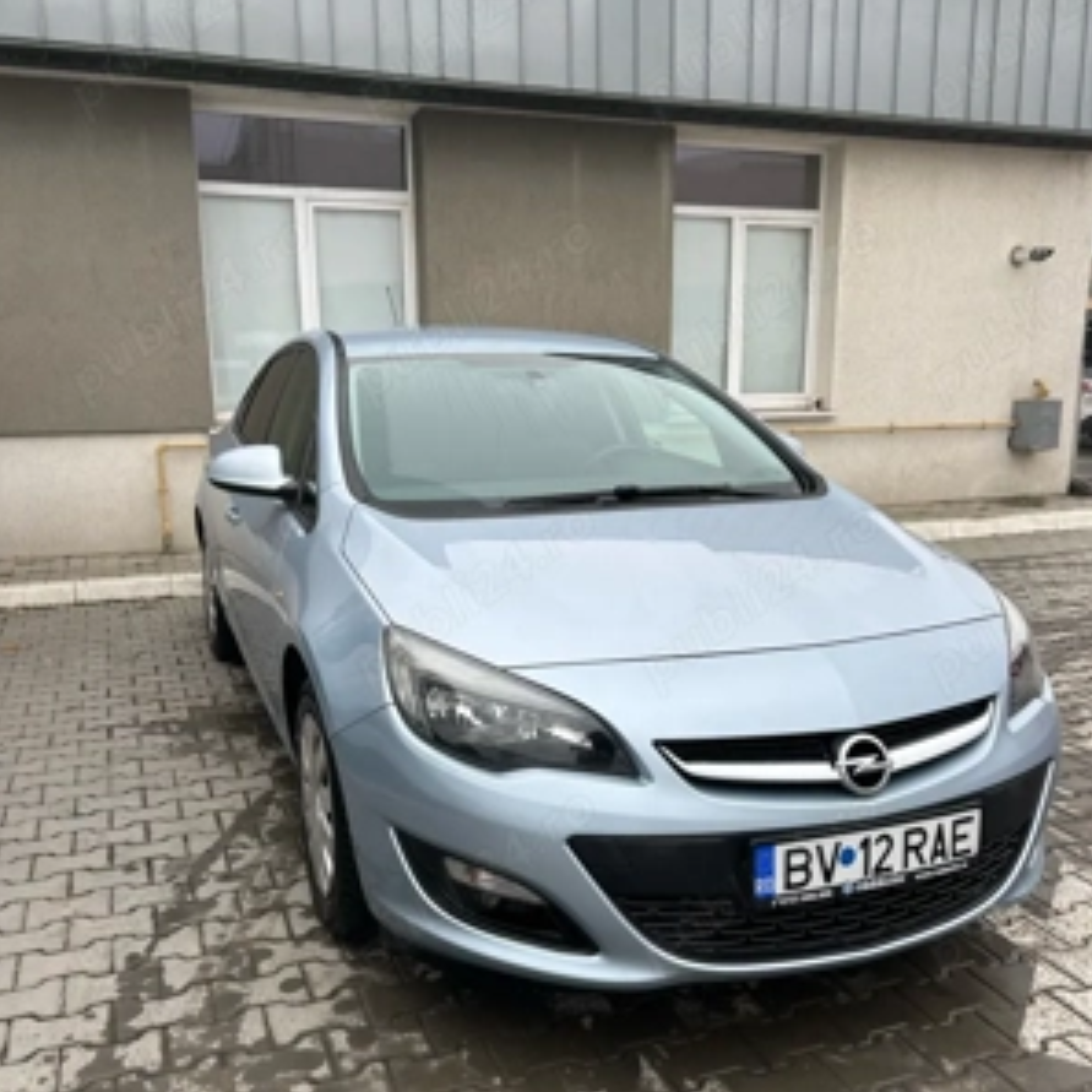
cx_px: 548
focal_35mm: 31
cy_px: 640
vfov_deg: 52.3
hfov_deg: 52.5
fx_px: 1106
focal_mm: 5.7
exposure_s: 1/763
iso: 50
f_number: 1.5
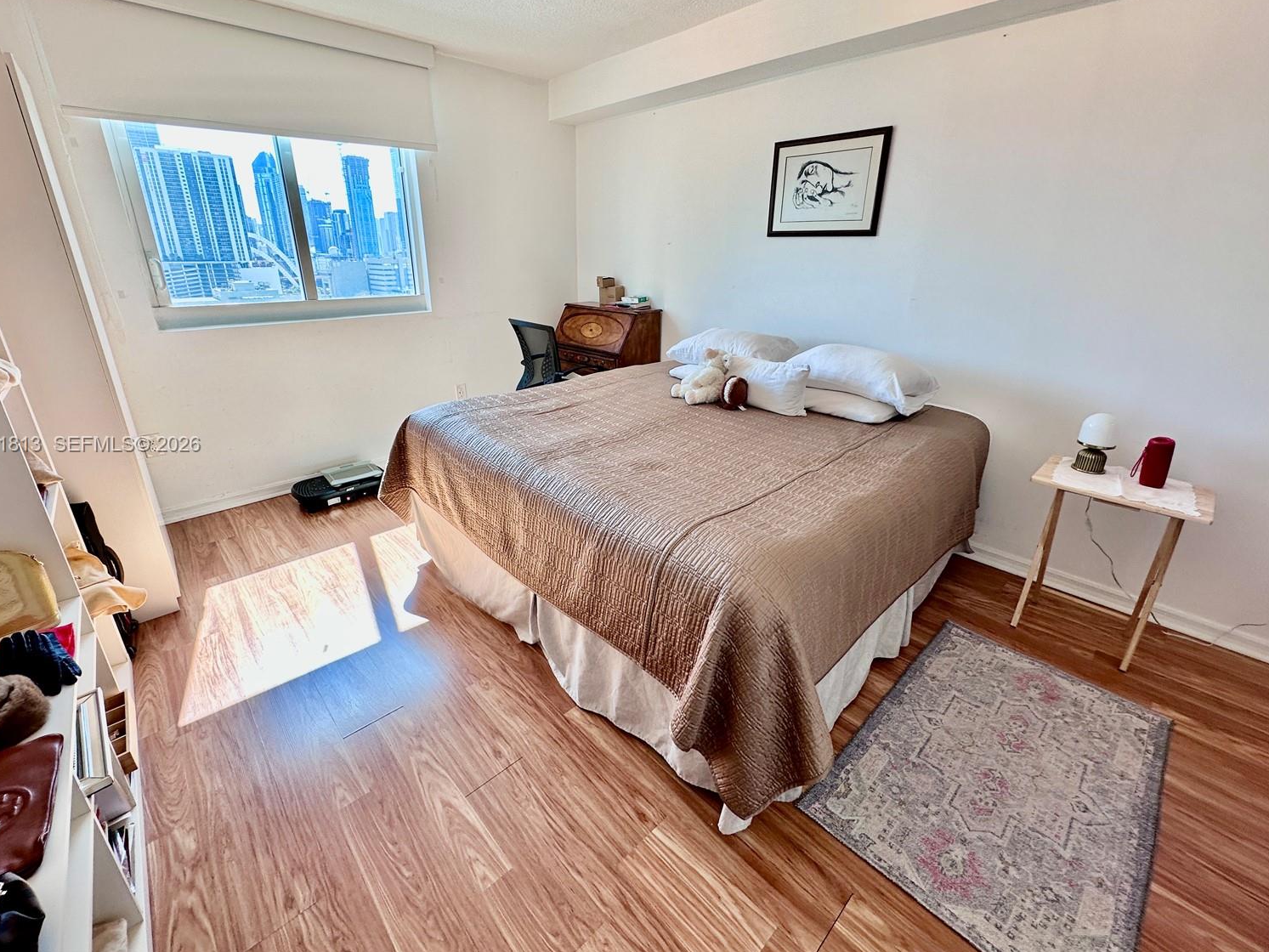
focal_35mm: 15
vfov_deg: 81.7
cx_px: 615
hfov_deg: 98.1
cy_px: 445
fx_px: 550
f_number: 2.2
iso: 40
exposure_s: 1/127
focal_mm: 2.22
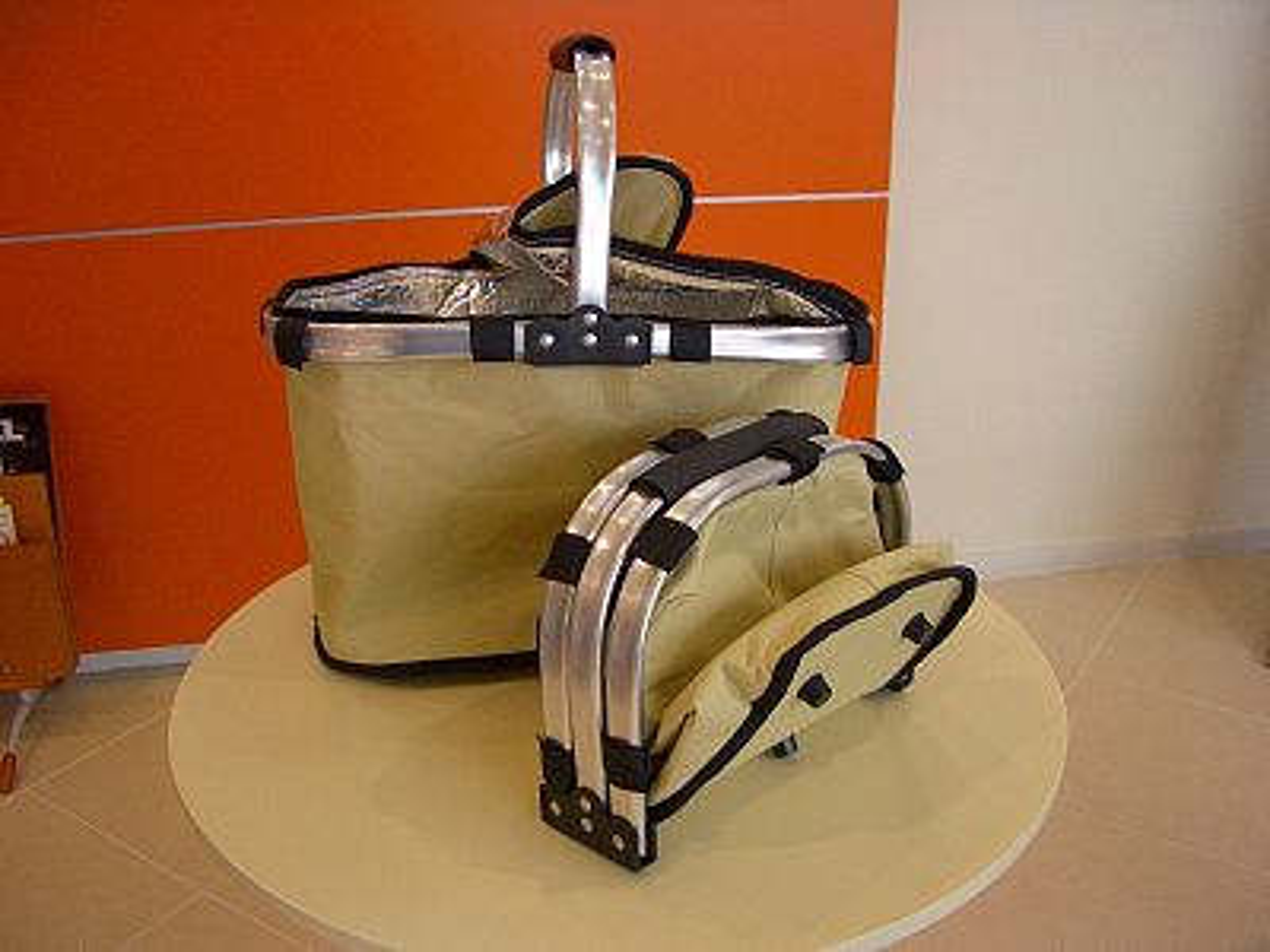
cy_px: 476
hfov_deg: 52.6
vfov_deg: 40.7
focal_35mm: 35
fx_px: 1284
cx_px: 635
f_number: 2.6
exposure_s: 1/80
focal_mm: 5.8
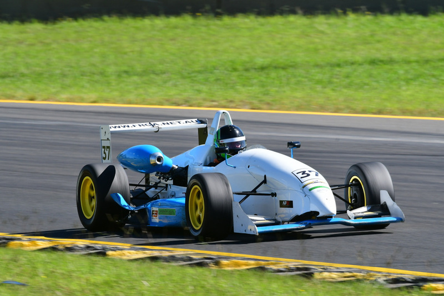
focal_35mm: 570
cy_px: 148
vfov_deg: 2.4
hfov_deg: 3.6
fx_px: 7032
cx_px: 222
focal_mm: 380
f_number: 11
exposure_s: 1/400
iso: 400
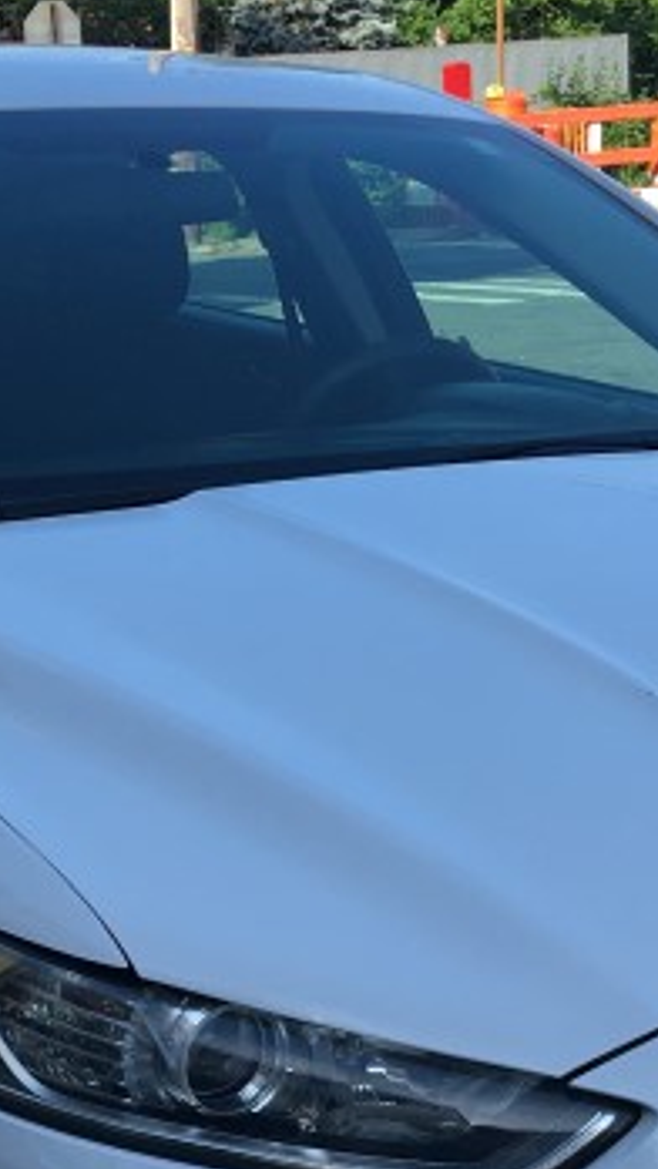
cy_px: 974
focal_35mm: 93
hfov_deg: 13.0
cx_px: 255
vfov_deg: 22.5
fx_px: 2882
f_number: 2.2
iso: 25
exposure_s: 1/693
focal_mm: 4.15
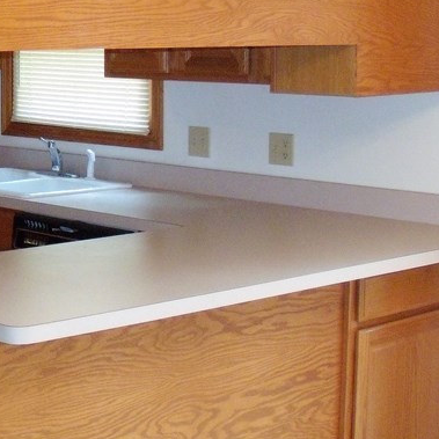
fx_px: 1234
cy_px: 173
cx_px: -88
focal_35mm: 86
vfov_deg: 20.1
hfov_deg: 19.0
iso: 400
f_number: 3.6
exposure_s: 1/30
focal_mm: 6.4
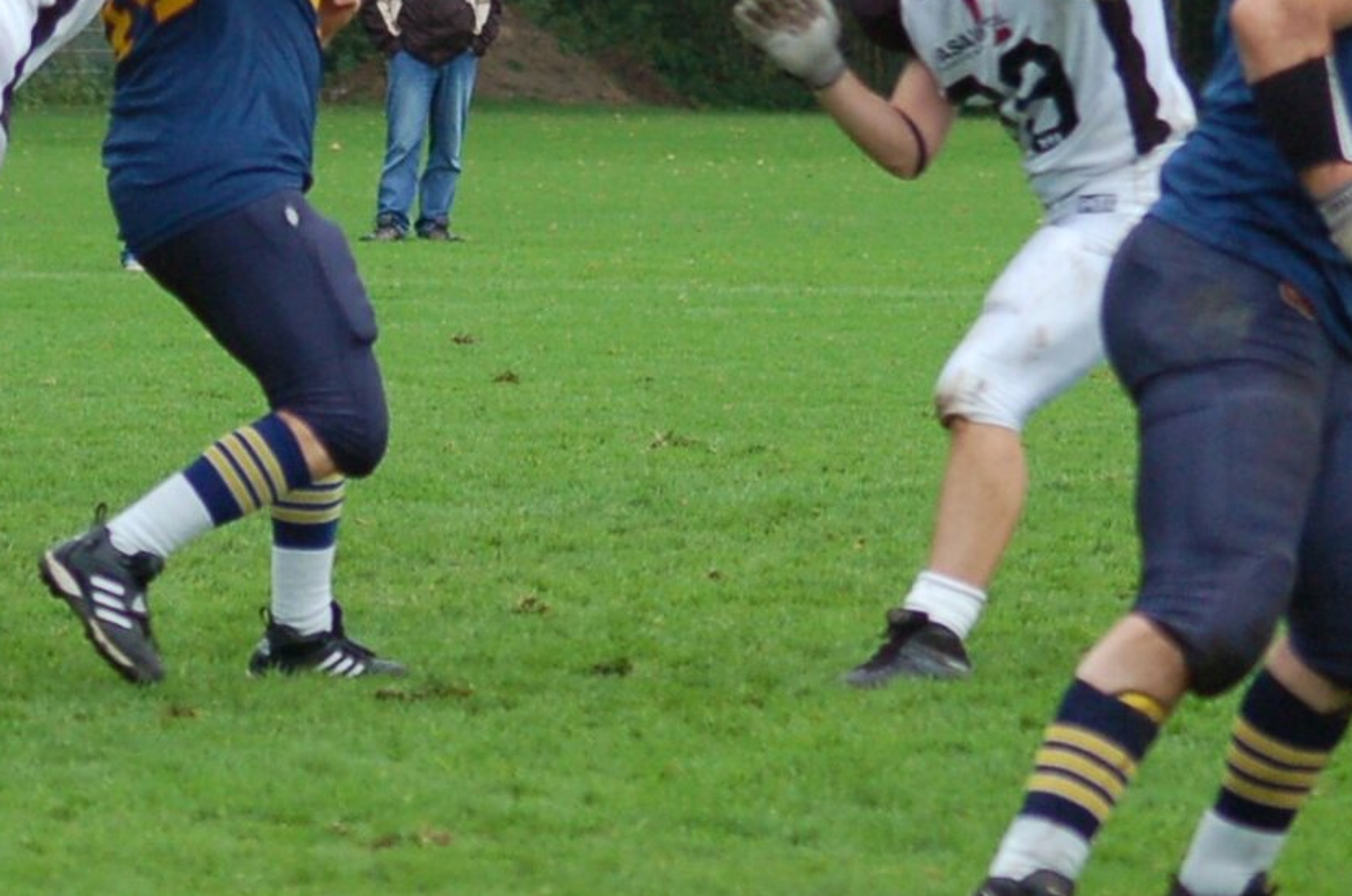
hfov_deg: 5.2
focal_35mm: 399
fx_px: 14956
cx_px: 553
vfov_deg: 3.4
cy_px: 312
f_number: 4.2
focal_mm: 100
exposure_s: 1/500
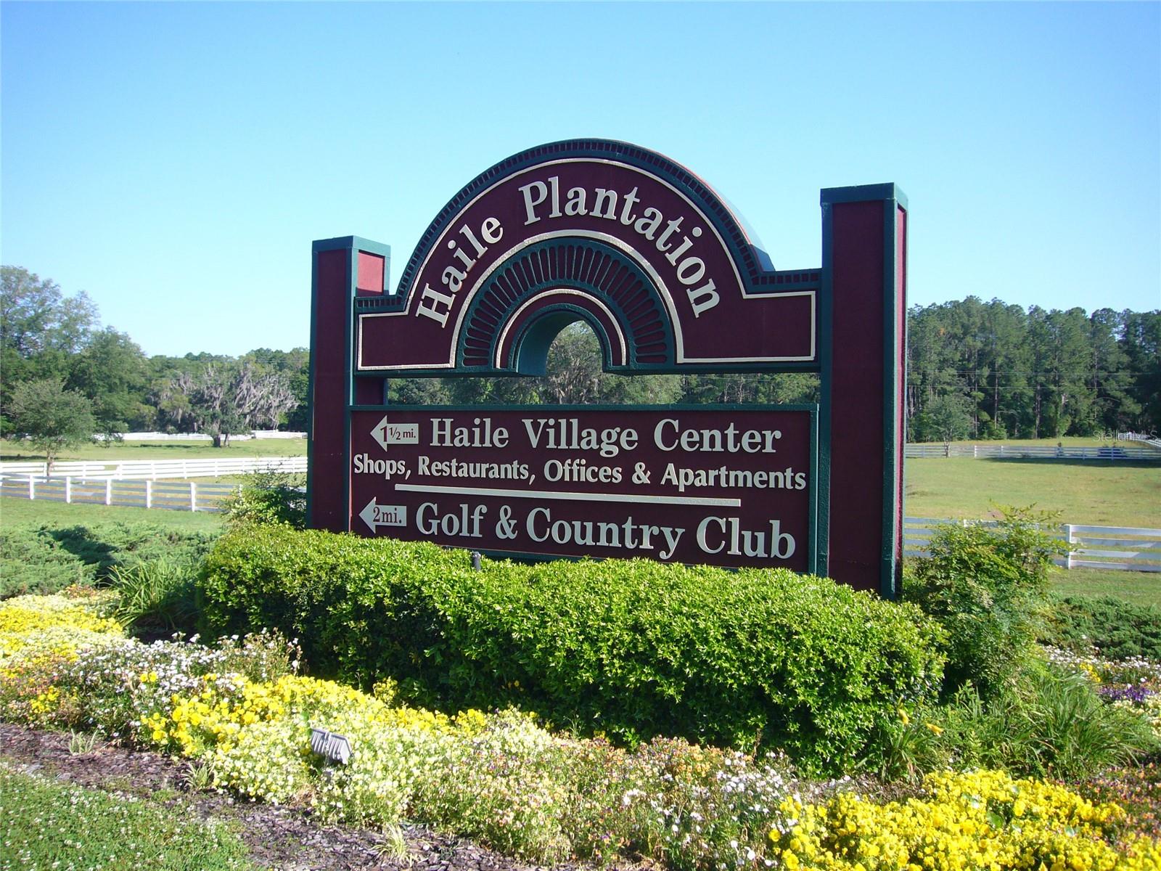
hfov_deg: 63.4
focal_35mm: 28
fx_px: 939
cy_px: 436
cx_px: 580
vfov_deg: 49.7
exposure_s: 1/160
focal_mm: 4.6
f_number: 5.6
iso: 80
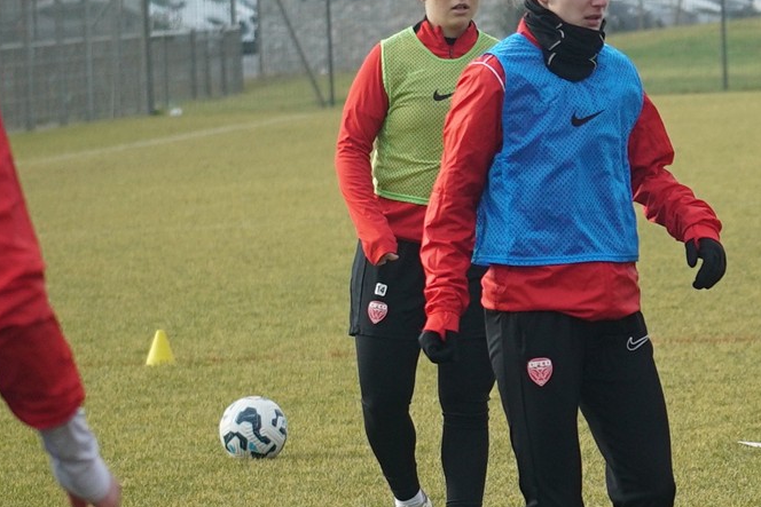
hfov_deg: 5.4
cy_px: 300
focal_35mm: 383
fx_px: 8097
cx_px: 673
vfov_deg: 3.6
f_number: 5
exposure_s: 1/2000
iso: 640
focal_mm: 106
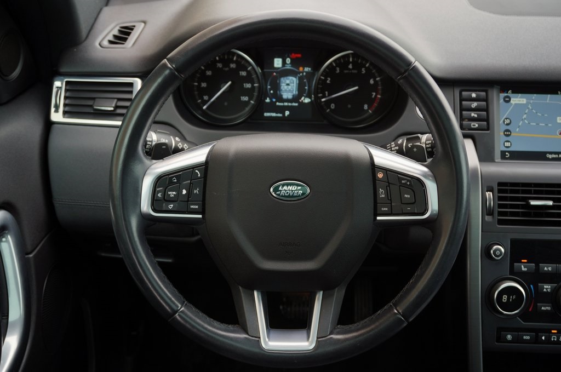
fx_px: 630
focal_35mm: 40
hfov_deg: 48.0
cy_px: 186
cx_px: 280
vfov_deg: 32.9
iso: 100
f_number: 5.6
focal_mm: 27
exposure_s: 1/40
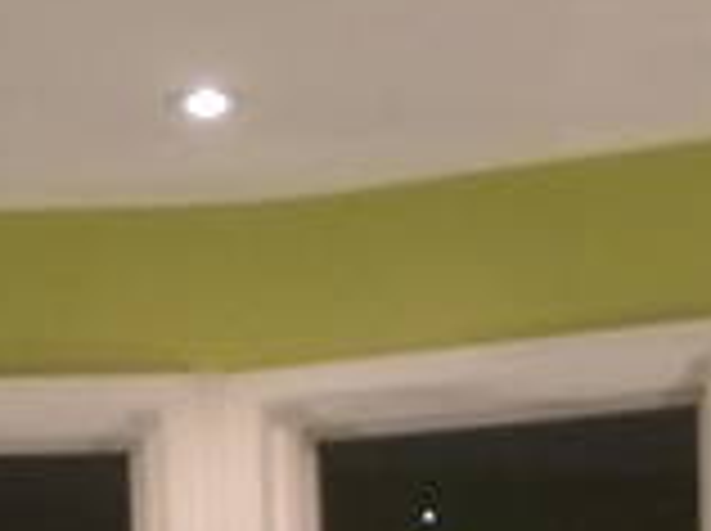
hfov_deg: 13.6
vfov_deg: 9.5
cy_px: 1094
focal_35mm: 145
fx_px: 2974
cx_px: 238
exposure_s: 1/30
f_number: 2.2
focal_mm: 4.15
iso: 250
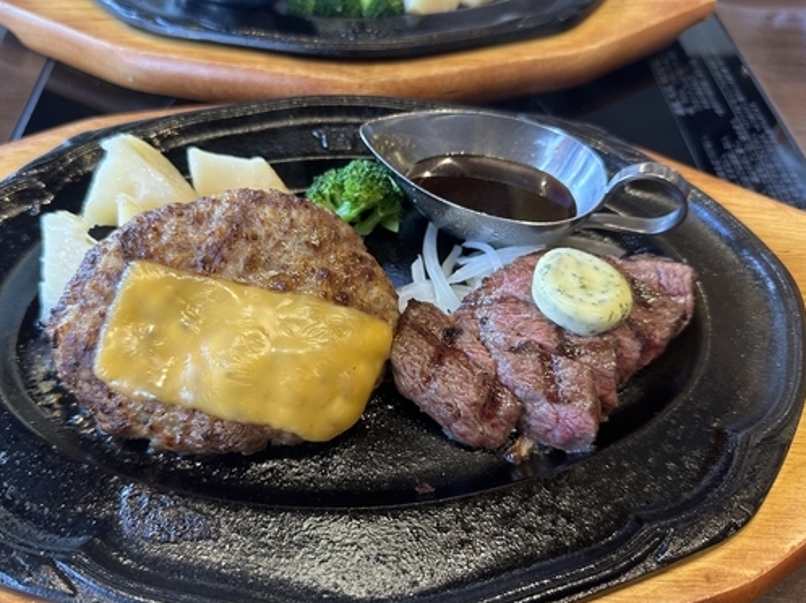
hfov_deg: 61.6
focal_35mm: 29
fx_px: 675
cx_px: 370
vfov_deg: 48.2
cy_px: 305
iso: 160
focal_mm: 6.86
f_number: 1.78
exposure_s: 1/50
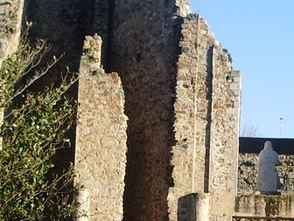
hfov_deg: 15.6
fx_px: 1062
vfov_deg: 11.8
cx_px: 249
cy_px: 187
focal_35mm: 125
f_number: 4.6
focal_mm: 6.8
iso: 50
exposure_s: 1/160
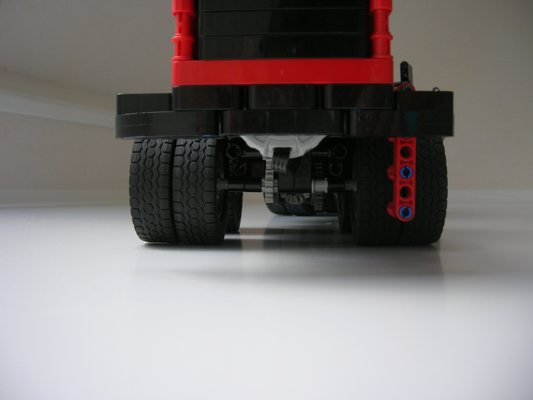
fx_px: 524
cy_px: 200
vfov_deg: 41.8
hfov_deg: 54.0
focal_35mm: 34
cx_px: 266
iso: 50
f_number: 2.9
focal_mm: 5.7
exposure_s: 1/64.5
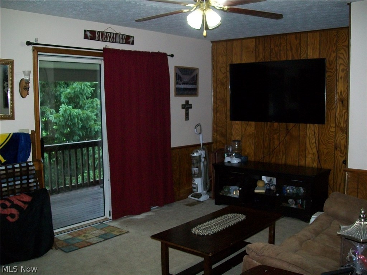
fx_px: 382
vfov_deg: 39.7
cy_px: 138
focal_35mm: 36
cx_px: 184
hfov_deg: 51.4
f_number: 2.7
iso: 160
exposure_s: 1/60
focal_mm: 6
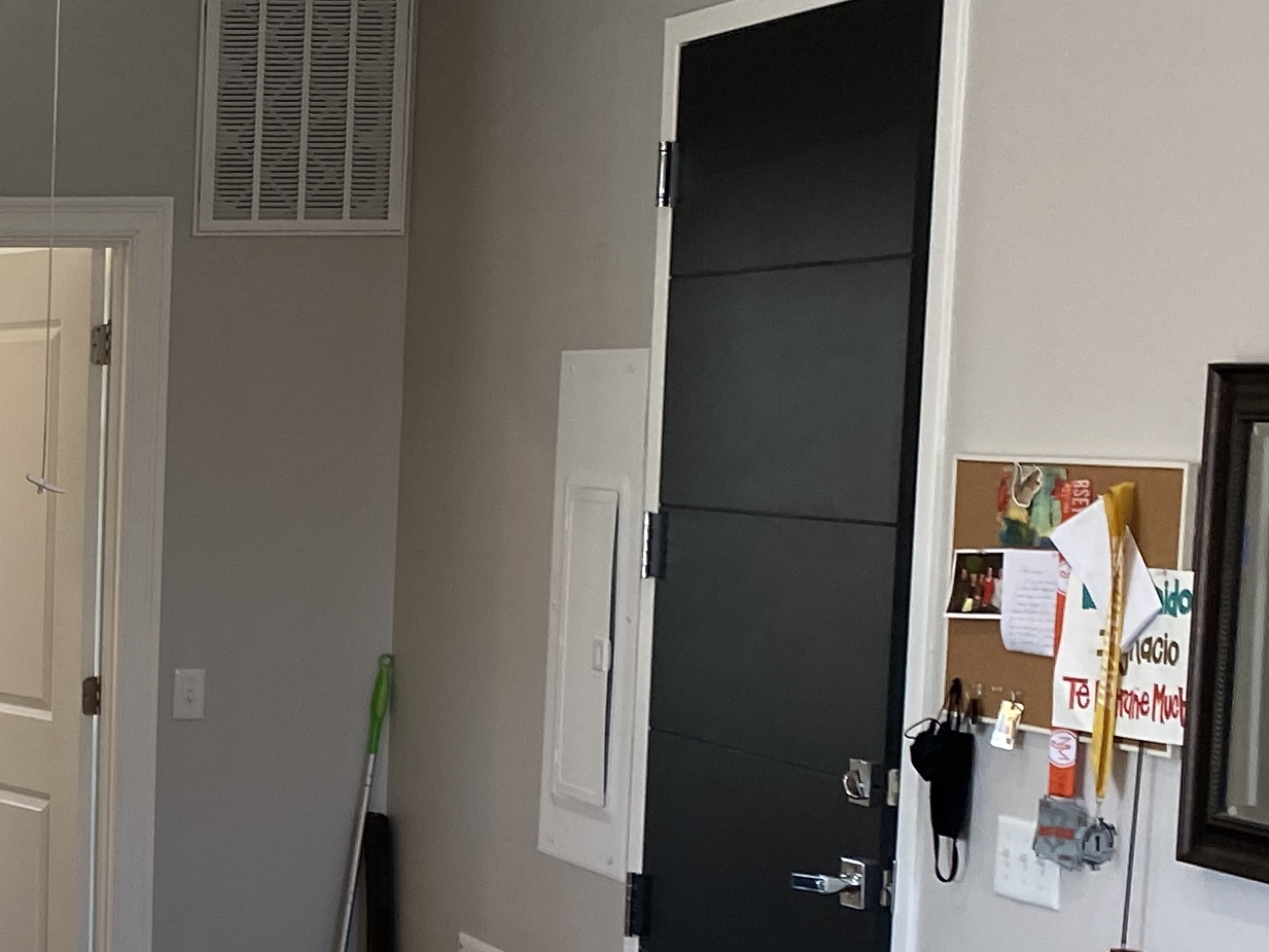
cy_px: 789
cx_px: -536
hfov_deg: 20.3
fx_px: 3116
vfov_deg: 17.2
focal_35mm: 85
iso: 64
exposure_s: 1/120
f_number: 1.8
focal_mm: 4.25
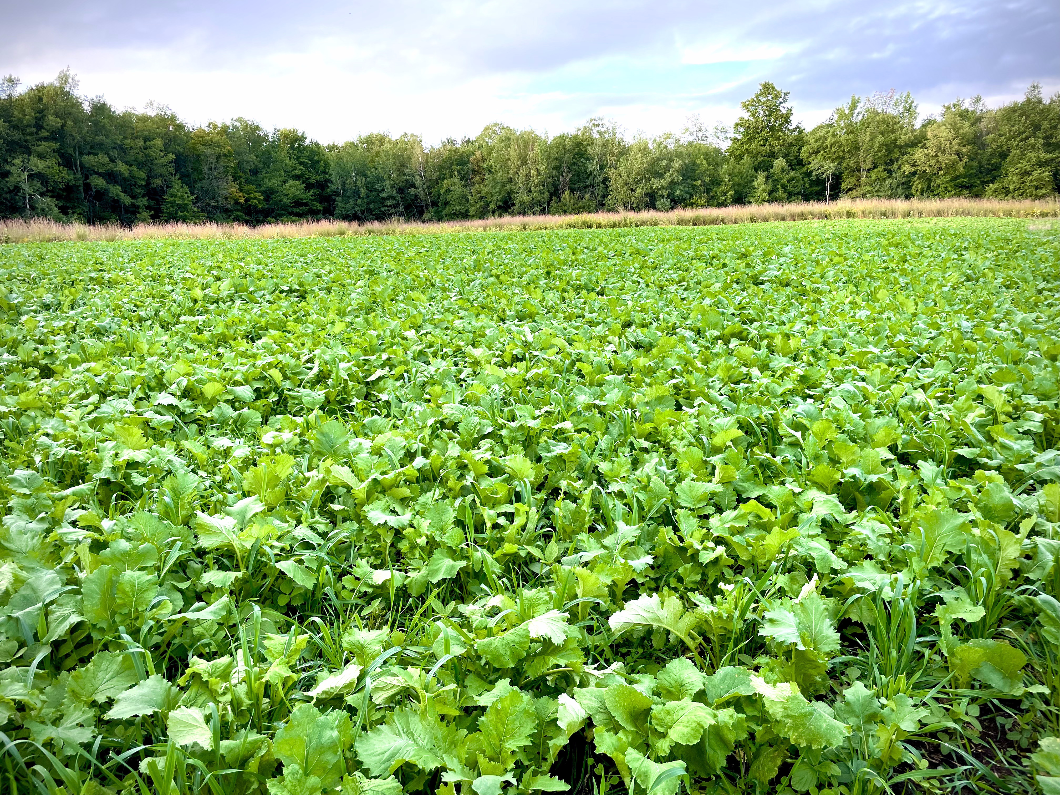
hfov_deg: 67.3
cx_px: 530
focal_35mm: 26
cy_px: 398
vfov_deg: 53.1
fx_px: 796
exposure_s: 1/351
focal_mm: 4.2
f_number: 1.6
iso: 32
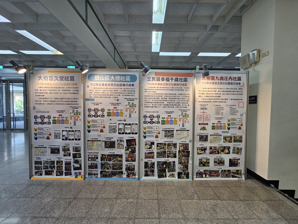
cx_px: 149
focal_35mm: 13
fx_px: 112
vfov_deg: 89.9
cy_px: 112
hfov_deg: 106.2
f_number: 2.2
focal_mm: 2.2
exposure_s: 1/60
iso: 160
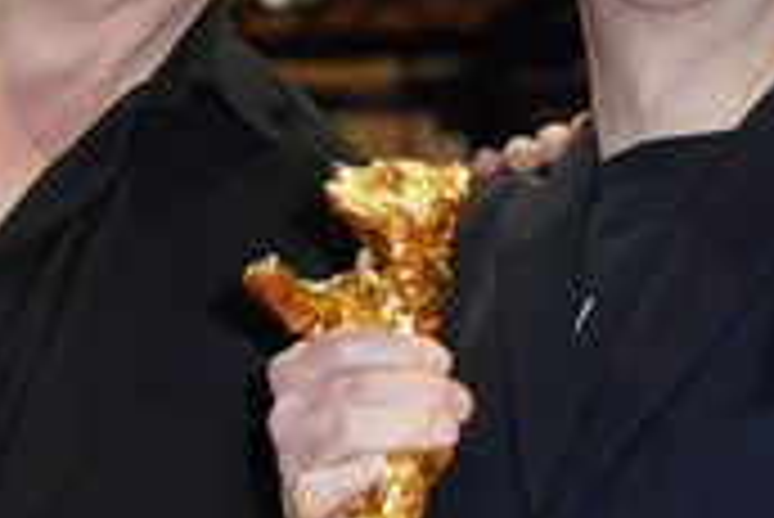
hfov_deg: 8.4
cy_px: 50
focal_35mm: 246
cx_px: 538
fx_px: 5293
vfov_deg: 5.6
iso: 1250
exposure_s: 1/160
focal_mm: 94
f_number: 6.3
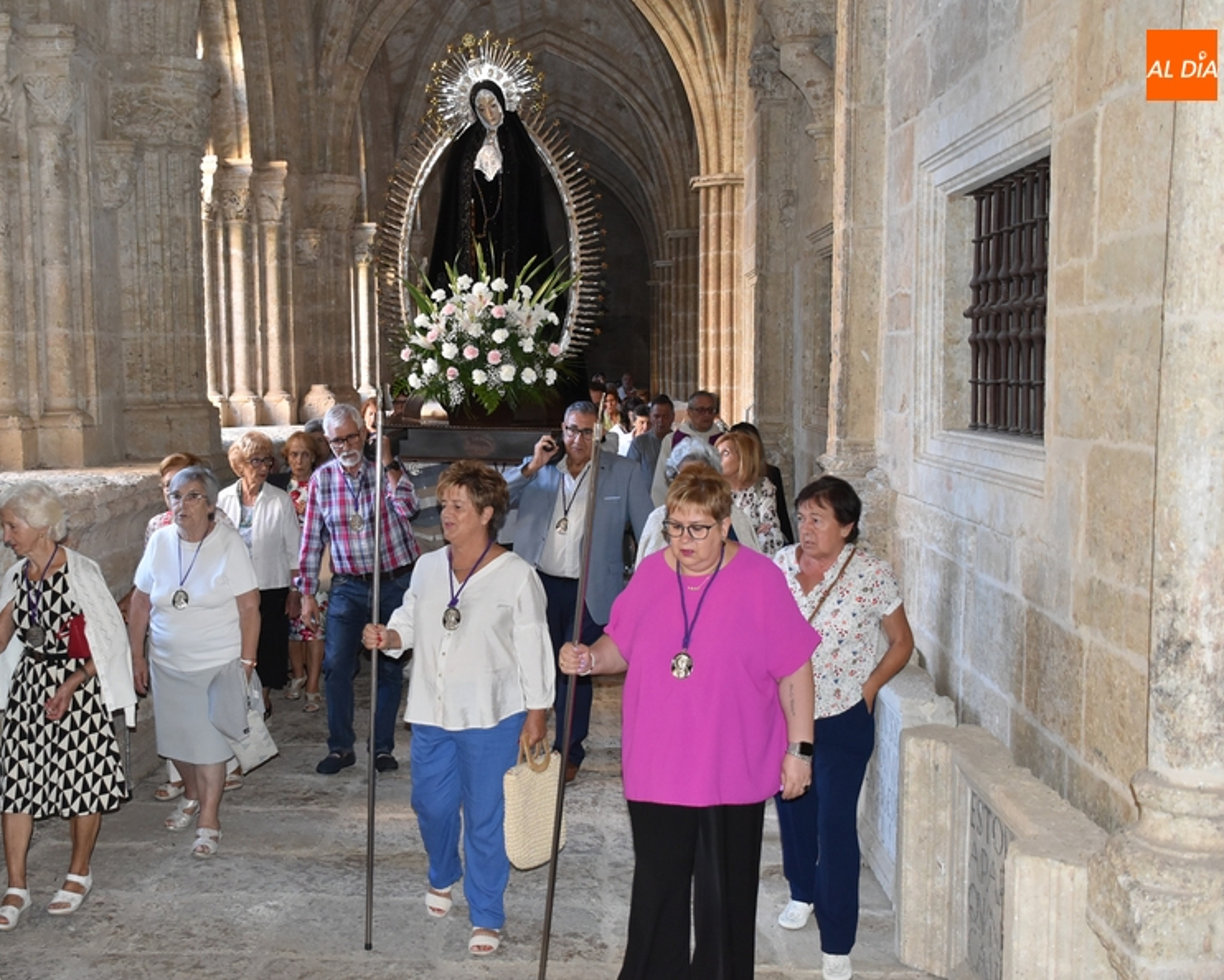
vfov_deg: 36.5
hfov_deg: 44.6
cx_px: 510
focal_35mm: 41
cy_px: 493
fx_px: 1486
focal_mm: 24
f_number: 3.8
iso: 1250
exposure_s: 1/60
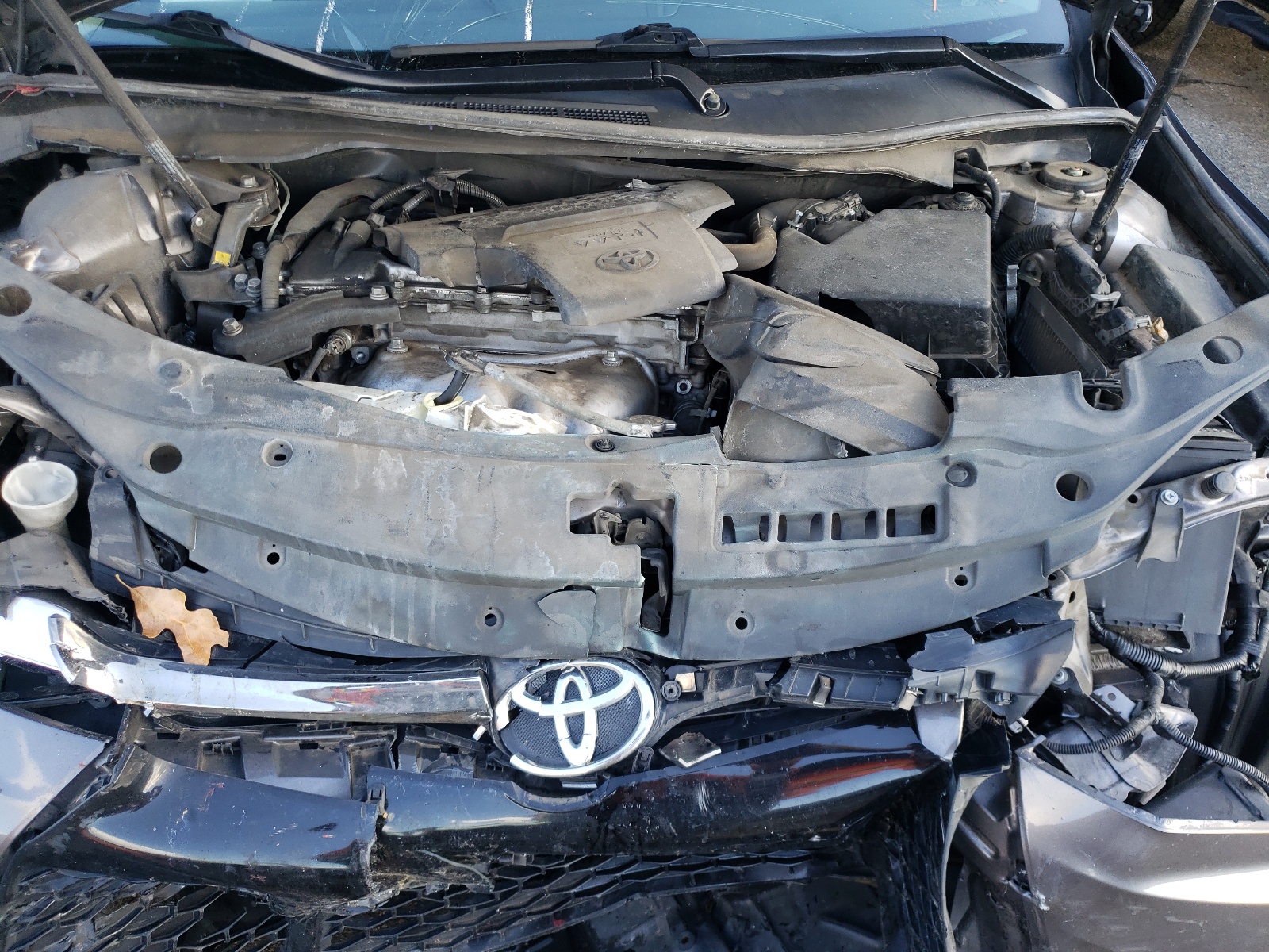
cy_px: 476
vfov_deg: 53.1
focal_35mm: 26
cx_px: 634
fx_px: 953
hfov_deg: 67.3
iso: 50
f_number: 1.5
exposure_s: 1/161
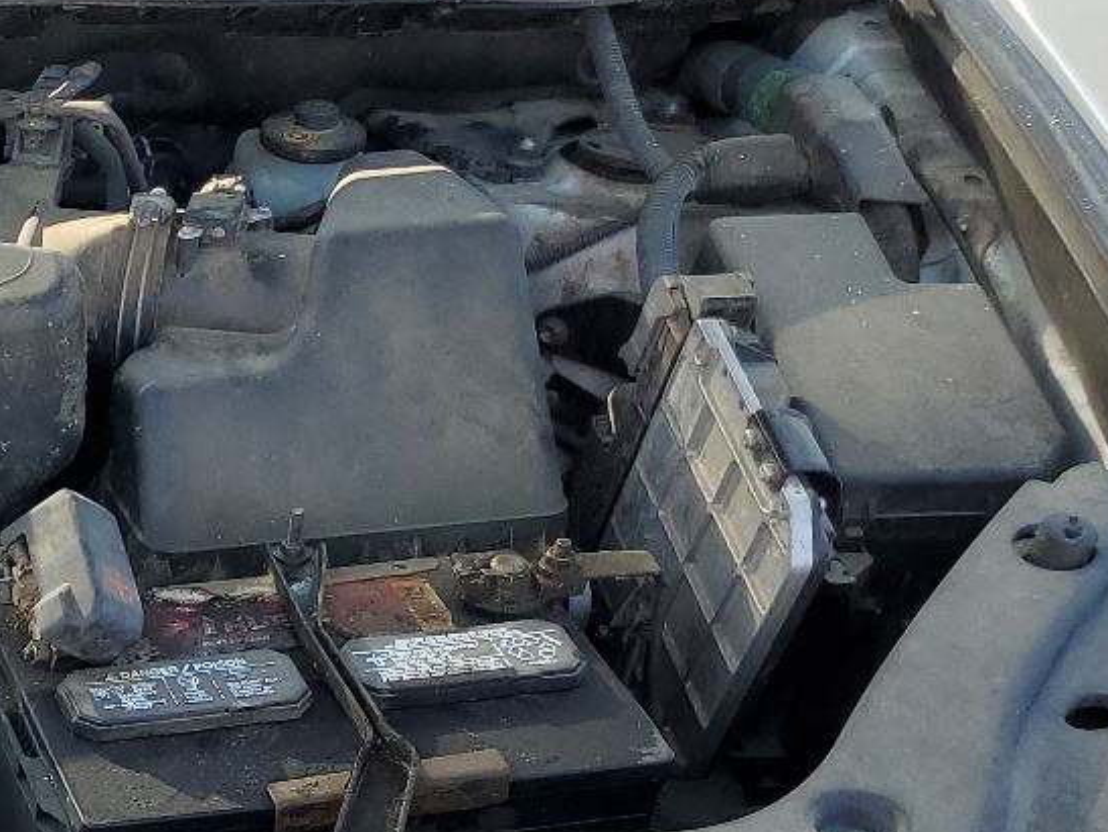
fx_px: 2434
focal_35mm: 76
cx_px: -393
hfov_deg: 22.5
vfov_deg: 18.9
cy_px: 830
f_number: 1.5
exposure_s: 1/909
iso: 50
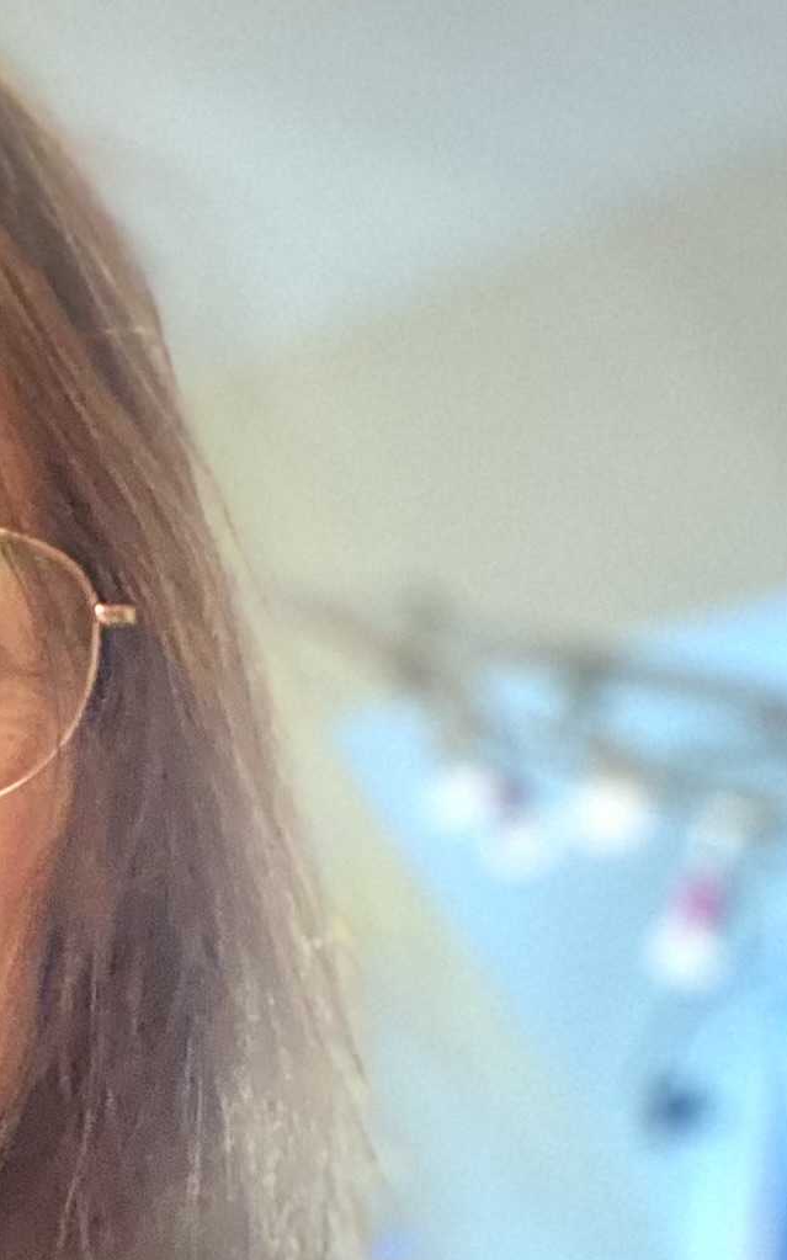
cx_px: -133
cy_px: 1261
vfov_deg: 20.9
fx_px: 3296
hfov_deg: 13.3
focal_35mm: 96
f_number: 2.2
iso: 400
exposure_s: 1/25
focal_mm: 2.71
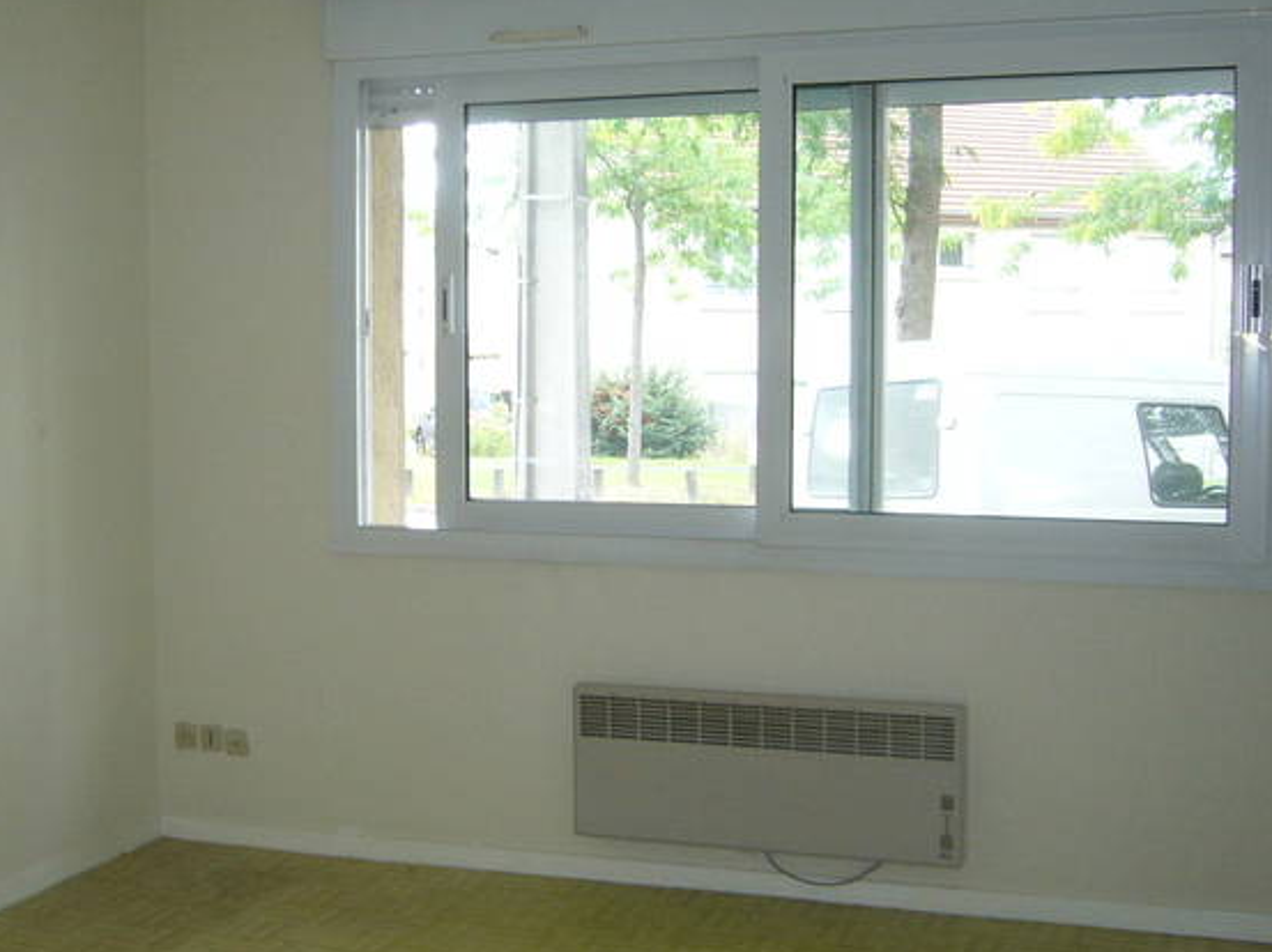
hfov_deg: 38.0
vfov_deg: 29.1
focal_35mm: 50
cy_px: 430
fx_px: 1836
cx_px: 492
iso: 125
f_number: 2.8
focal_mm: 5.8
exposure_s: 1/30
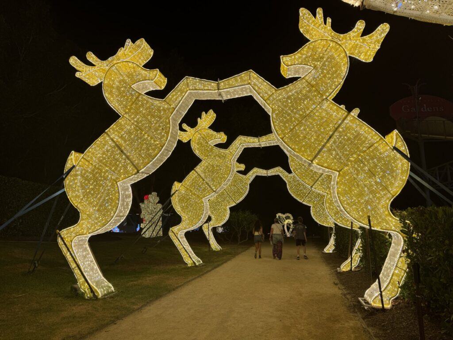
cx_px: 226
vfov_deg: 56.8
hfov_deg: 71.6
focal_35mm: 24
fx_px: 314
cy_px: 170
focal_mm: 6.76
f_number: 1.78
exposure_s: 1/100
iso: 80
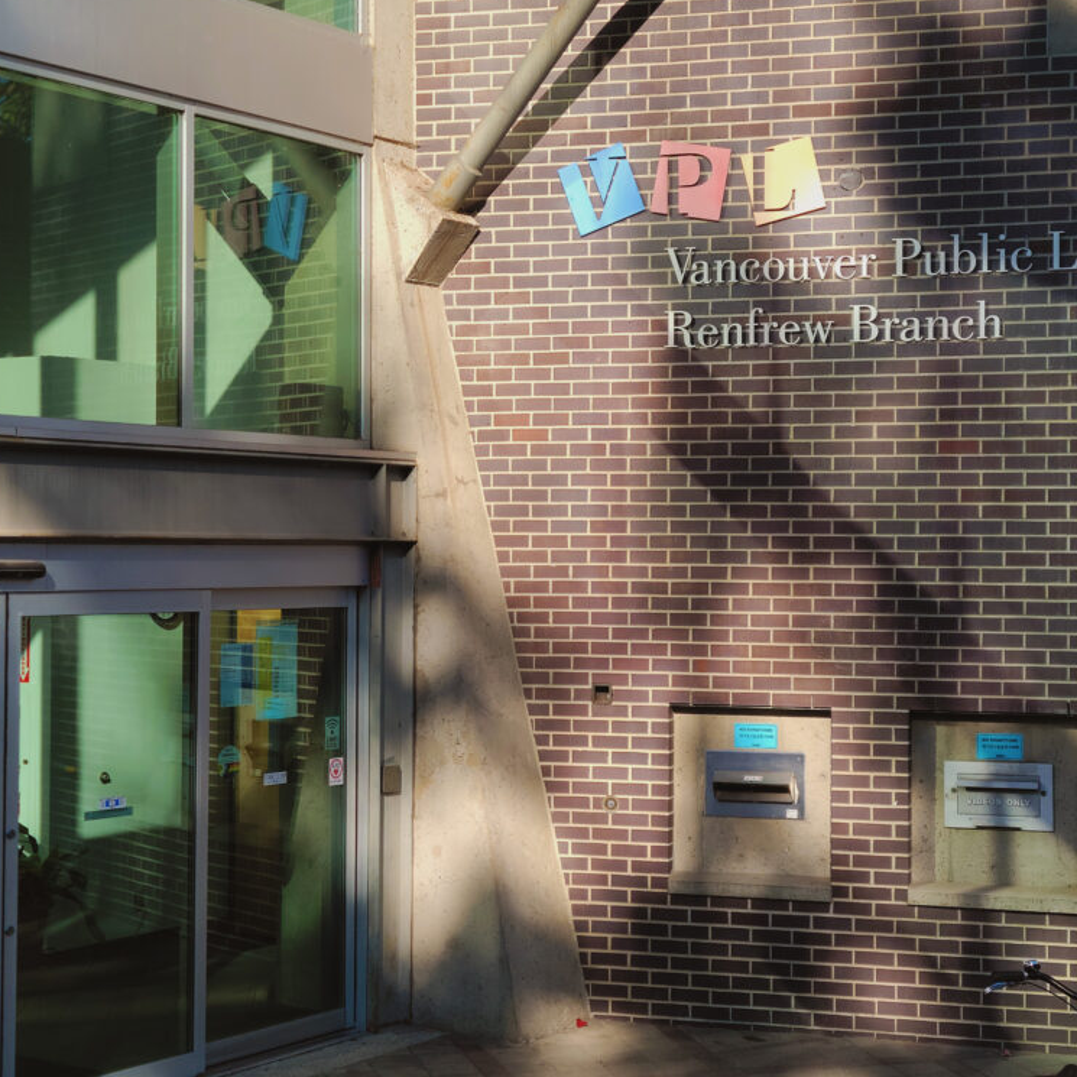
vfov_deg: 48.4
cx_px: 580
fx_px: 1197
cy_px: 545
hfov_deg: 48.4
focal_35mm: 34
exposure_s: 1/531
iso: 25
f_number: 2
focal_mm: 5.9
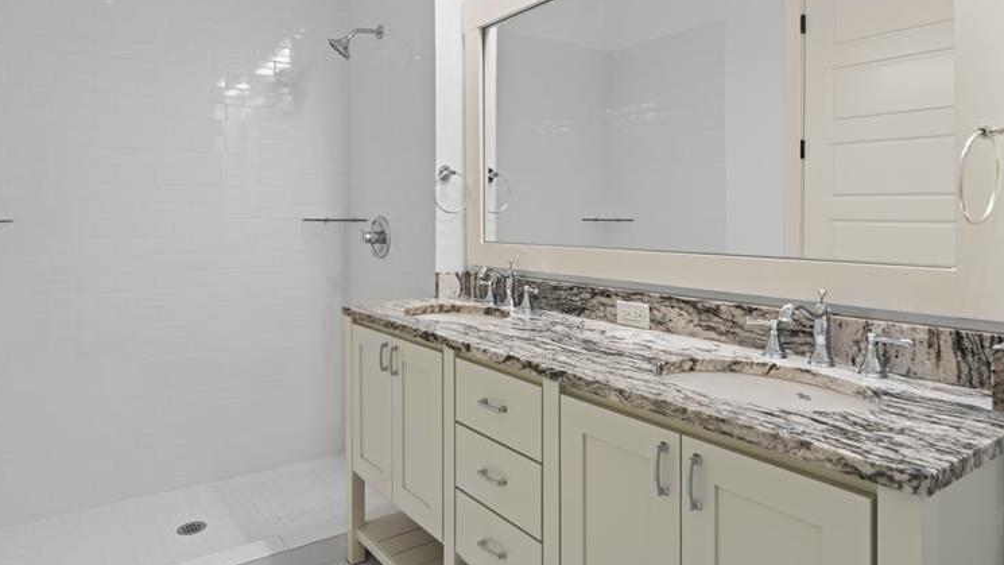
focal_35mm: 23
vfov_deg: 49.2
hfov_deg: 78.5
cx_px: 455
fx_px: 612
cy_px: 229
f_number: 8
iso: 100
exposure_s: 1/2.5
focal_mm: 16
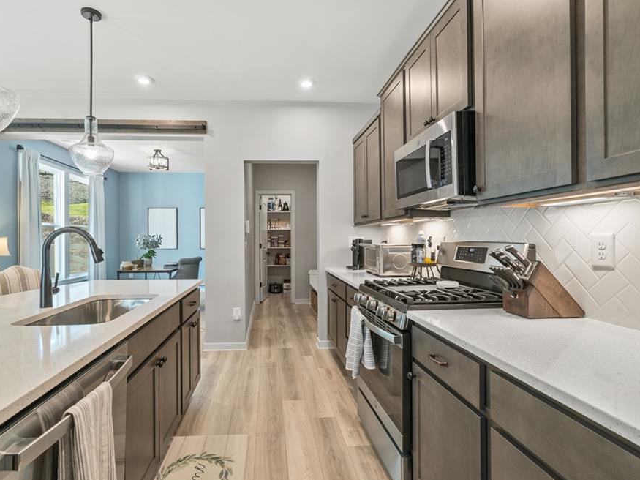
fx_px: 333
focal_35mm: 18
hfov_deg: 87.5
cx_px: 290
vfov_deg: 71.6
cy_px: 237
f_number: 8
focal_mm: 16
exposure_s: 1/6
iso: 200
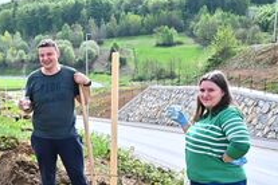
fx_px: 587
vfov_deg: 17.4
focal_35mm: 76
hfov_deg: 25.1
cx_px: -11
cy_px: 194
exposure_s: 1/1000
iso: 1600
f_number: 13
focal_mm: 35
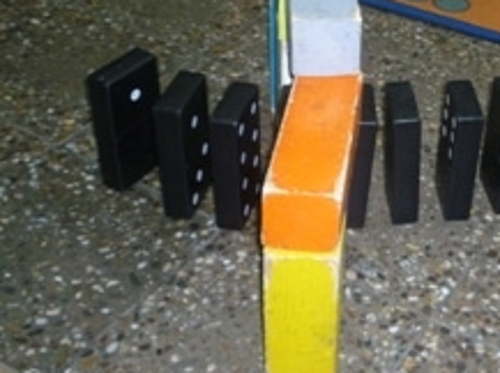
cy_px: 76
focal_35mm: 60
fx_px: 865
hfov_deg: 30.1
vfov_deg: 24.0
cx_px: 498
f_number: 3.3
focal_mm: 5.2
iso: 125
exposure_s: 1/30
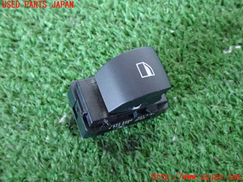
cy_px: 91
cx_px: 122
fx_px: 309
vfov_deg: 32.9
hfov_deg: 42.9
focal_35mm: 44
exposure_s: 1/20
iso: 800
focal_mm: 7.84
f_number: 2.9
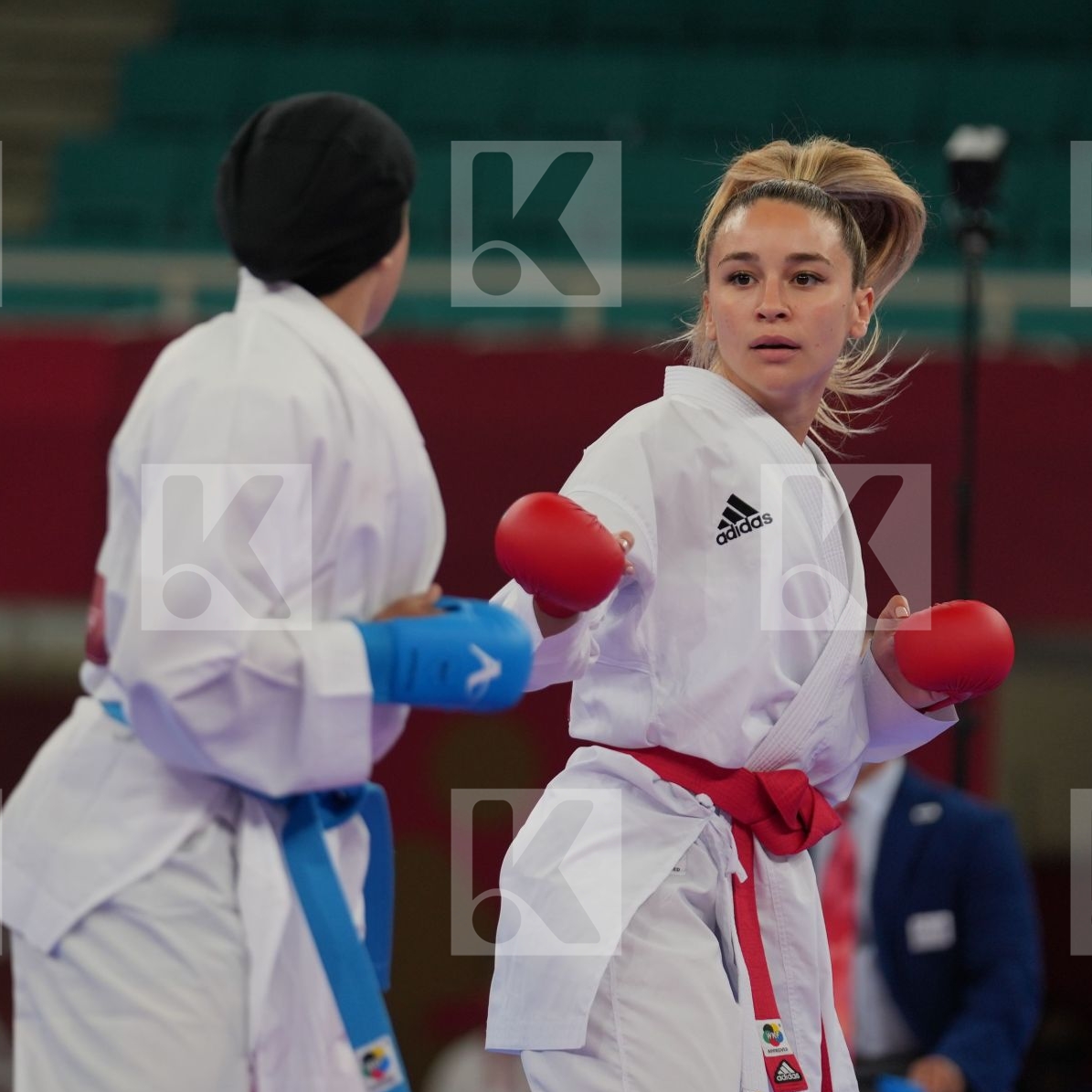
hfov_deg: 5.0
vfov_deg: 5.0
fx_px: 12385
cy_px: 547
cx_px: 536
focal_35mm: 347
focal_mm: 181
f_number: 2.8
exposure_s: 1/1000
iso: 400
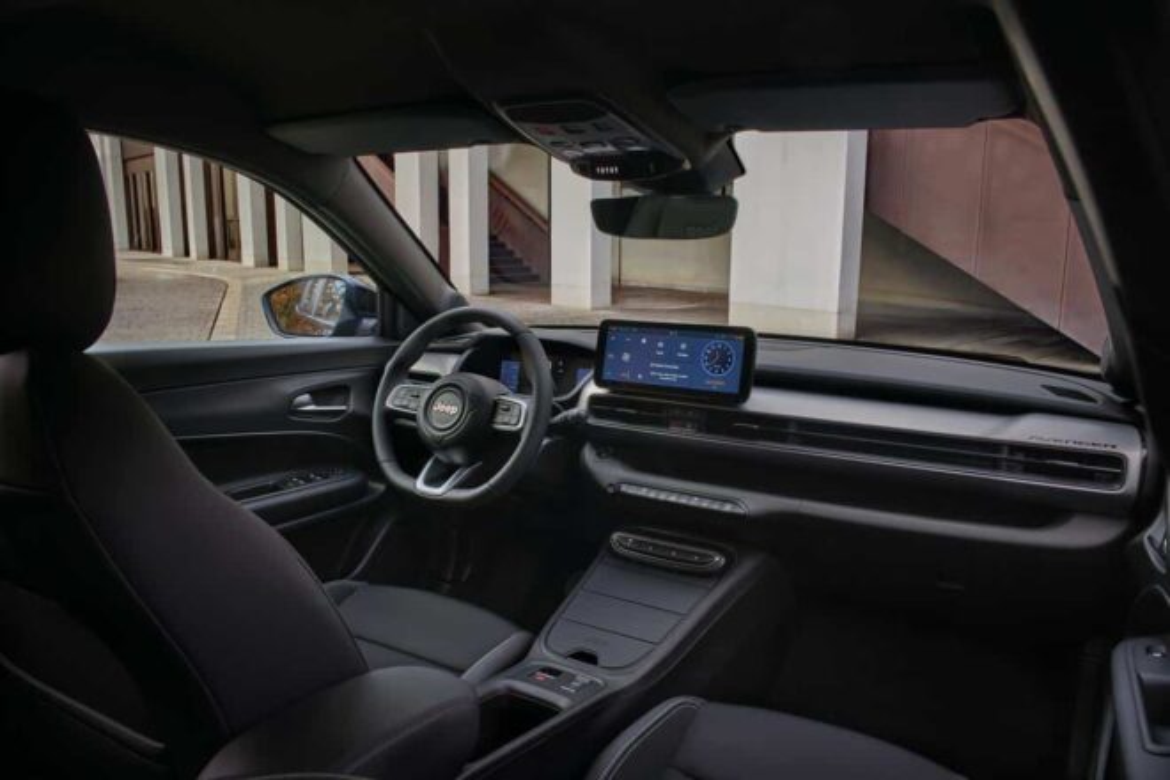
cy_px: 390
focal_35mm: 25
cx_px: 585
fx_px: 812
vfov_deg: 51.3
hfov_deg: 71.5
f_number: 9
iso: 125
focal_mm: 25
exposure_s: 1/20
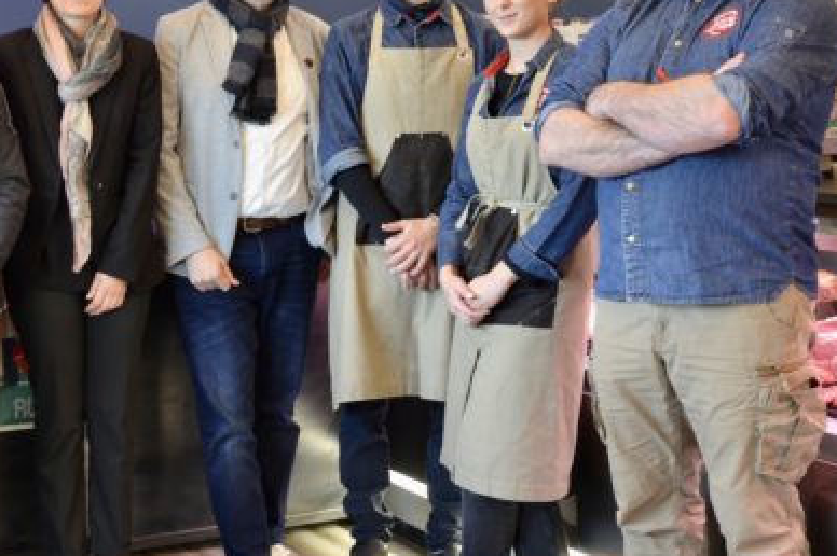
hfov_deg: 30.0
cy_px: 254
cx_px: 129
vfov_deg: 20.9
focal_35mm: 65
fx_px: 1510
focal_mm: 24
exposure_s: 1/25
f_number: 3.8
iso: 400
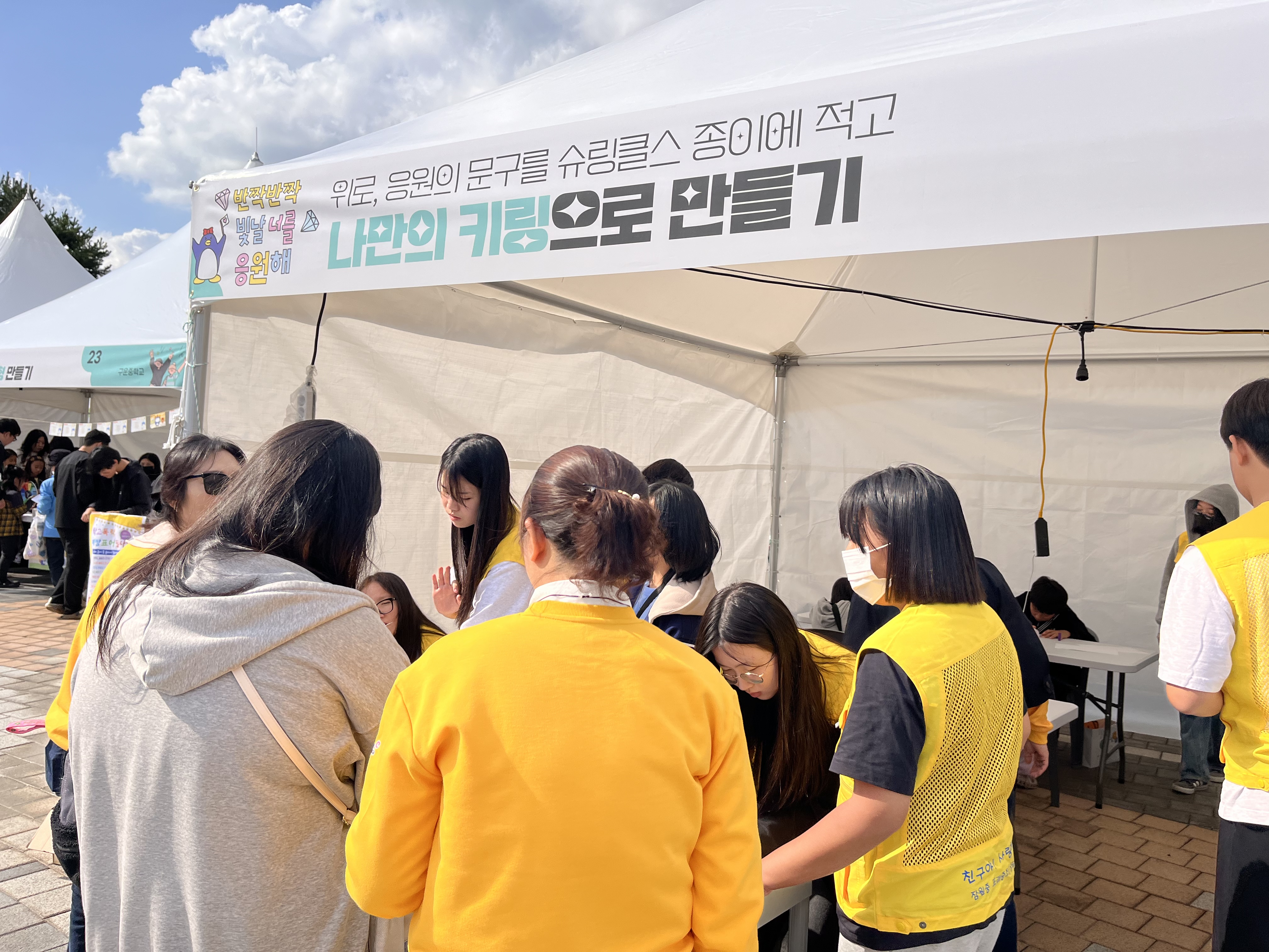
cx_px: 634
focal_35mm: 26
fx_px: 953
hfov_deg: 67.3
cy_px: 476
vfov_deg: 53.1
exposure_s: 1/4854
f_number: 1.6
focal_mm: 5.1
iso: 50
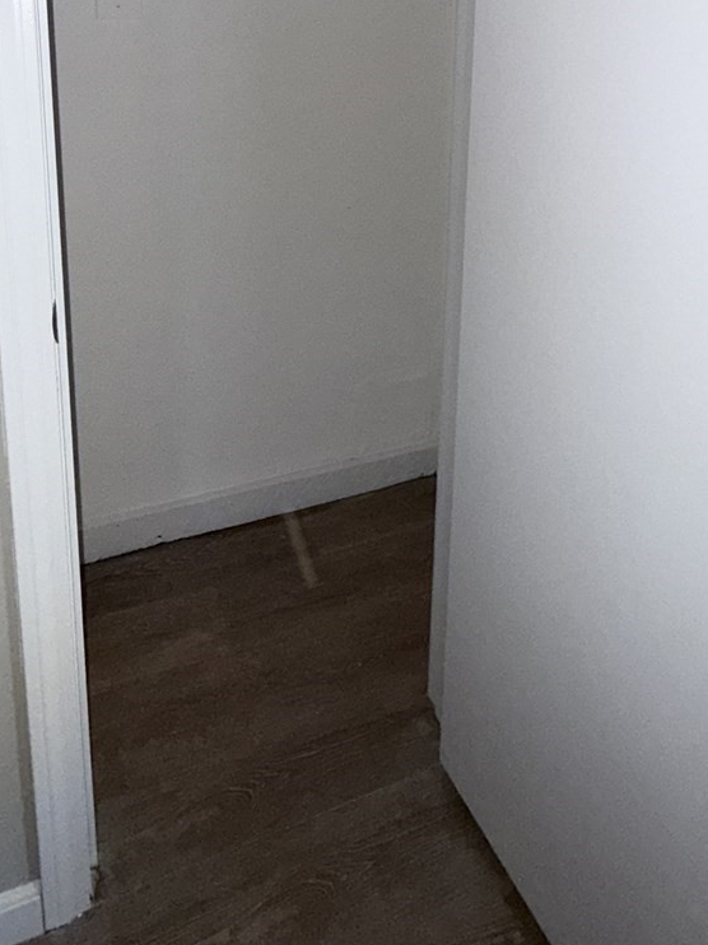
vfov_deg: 55.1
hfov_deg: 48.2
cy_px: 129
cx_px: 334
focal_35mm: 29
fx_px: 791
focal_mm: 2.22
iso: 125
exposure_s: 1/60
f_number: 2.2
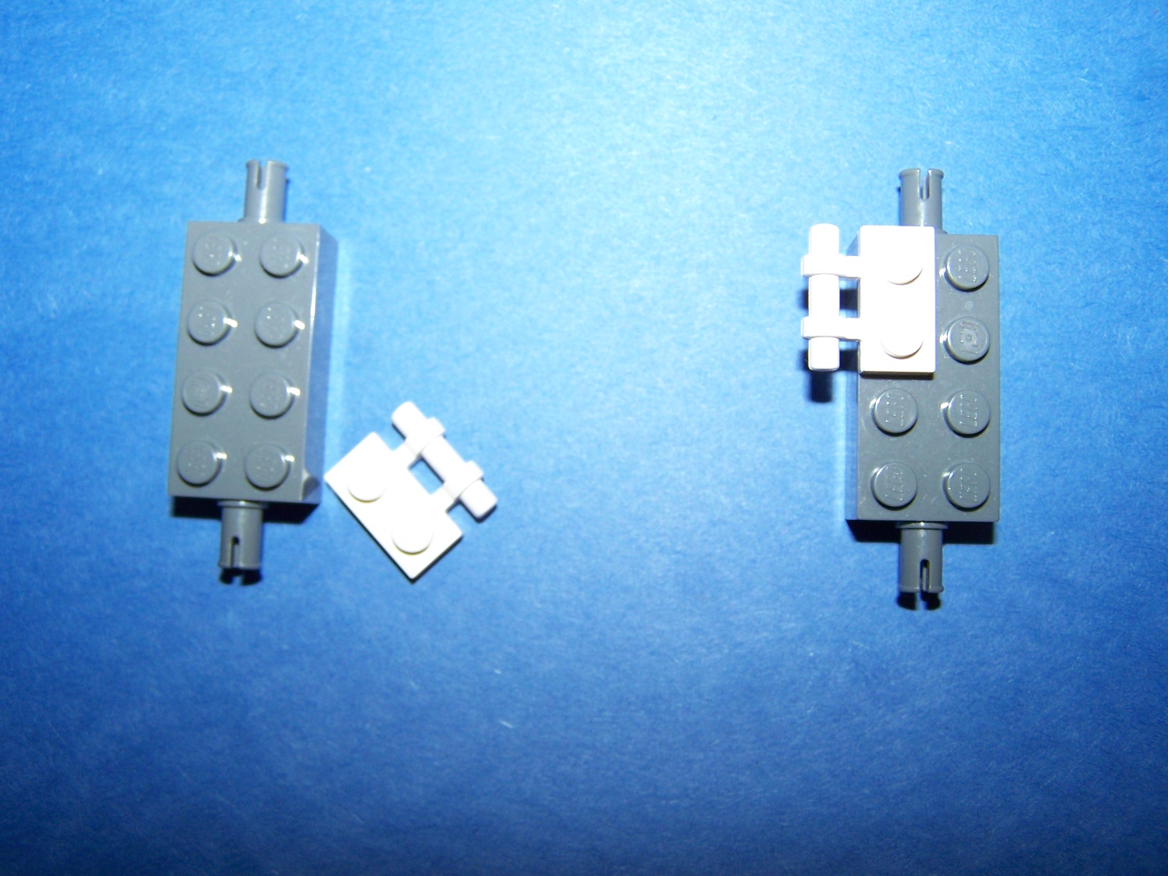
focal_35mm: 38
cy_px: 438
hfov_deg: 49.0
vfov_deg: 37.7
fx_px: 1282
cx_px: 584
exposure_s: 1/60
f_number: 2.8
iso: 80
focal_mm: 6.3
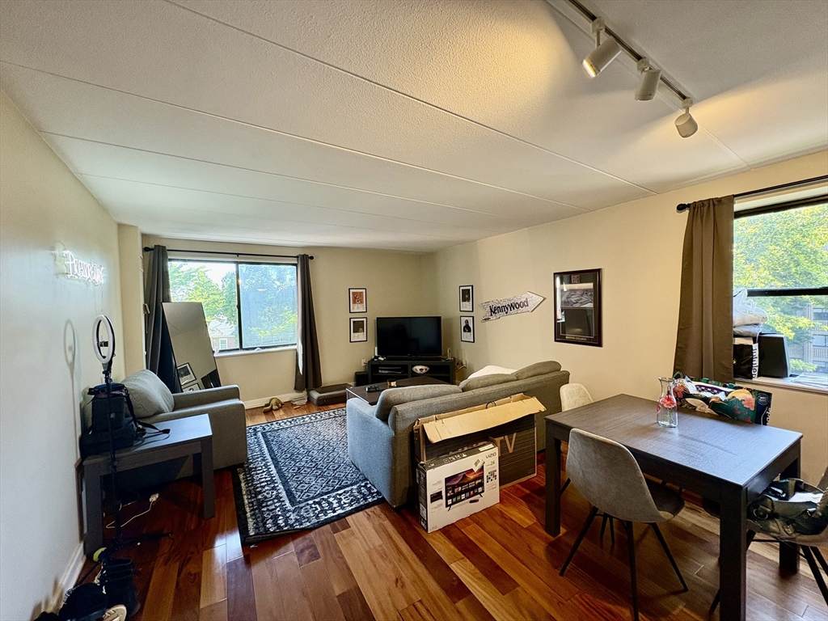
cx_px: 414
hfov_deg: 102.1
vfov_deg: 85.7
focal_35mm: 14
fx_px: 335
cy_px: 310
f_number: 2.2
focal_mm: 2.22
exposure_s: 1/67
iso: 250
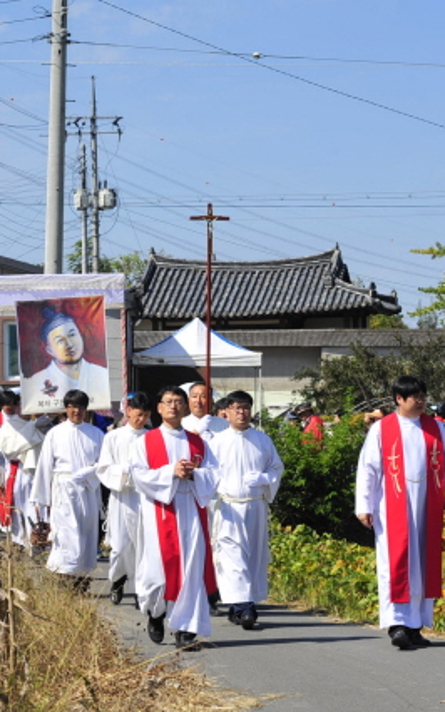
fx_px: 2796
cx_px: 85
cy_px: 370
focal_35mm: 144
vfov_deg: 14.5
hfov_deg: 9.1
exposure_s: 1/400
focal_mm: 86
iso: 200
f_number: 11
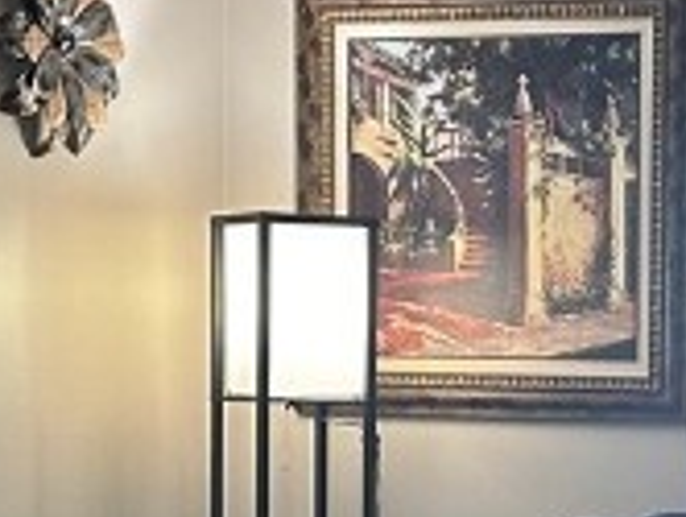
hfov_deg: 13.2
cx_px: 636
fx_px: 2937
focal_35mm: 148
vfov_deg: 9.9
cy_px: 604
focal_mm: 6.86
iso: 200
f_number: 1.78
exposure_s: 1/60
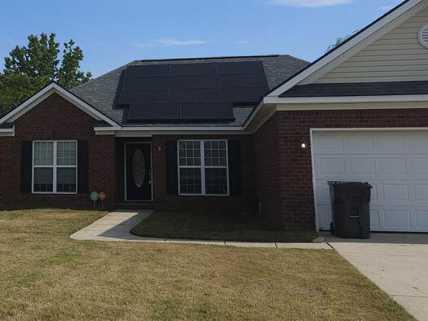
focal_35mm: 50
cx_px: 70
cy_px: 89
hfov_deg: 36.5
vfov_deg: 28.8
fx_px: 618
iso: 50
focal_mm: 5.4
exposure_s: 1/3040
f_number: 1.8
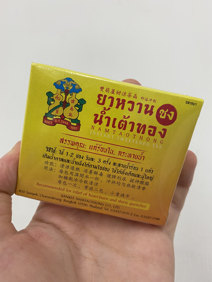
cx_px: 106
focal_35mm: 26
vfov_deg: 67.3
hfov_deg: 53.1
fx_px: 212
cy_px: 141
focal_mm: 4.25
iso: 64
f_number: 1.8
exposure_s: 1/50
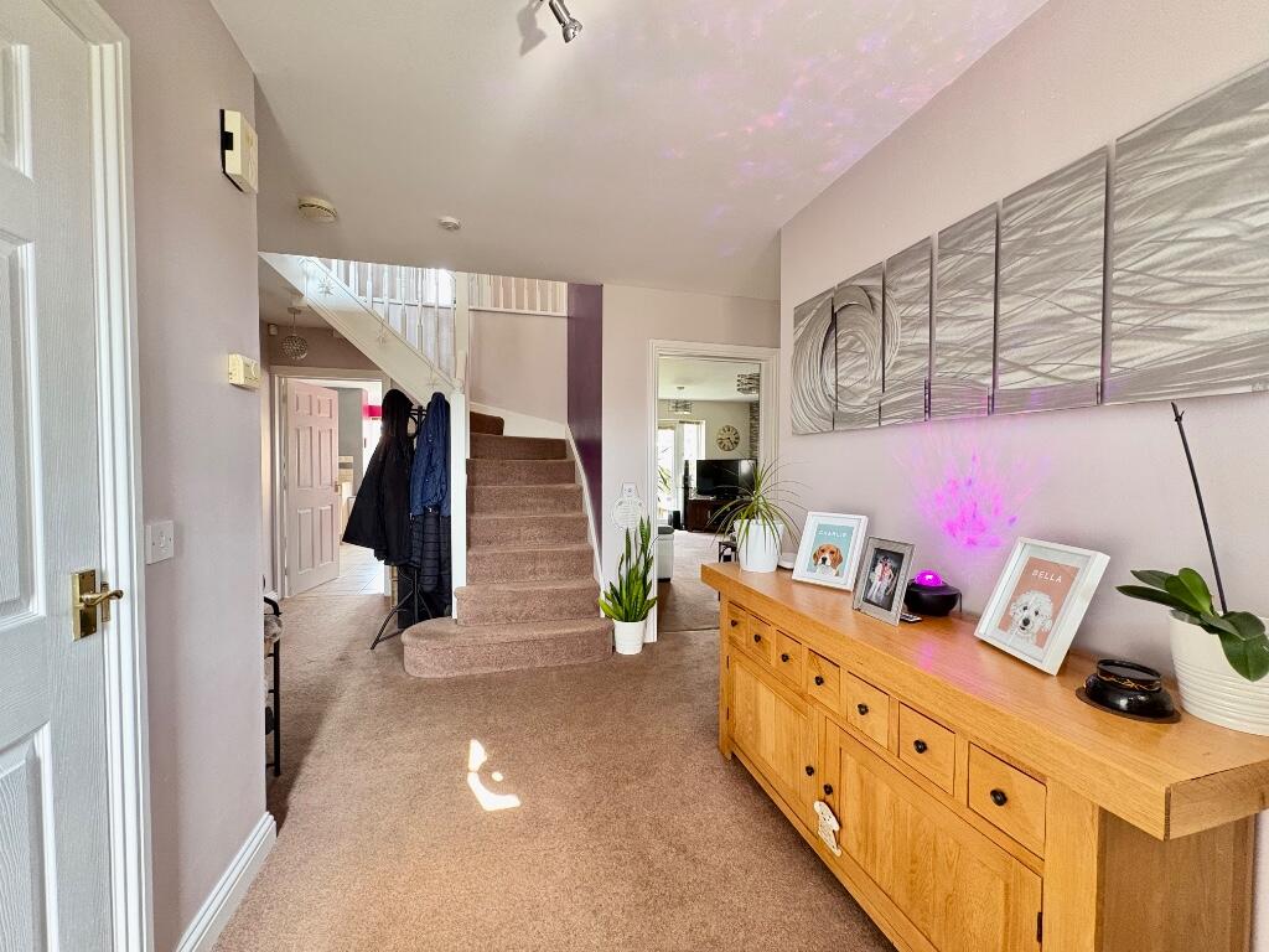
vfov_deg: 85.7
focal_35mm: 14
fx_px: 513
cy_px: 476
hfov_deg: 102.1
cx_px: 634
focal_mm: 2.22
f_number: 2.2
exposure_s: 1/60
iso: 500
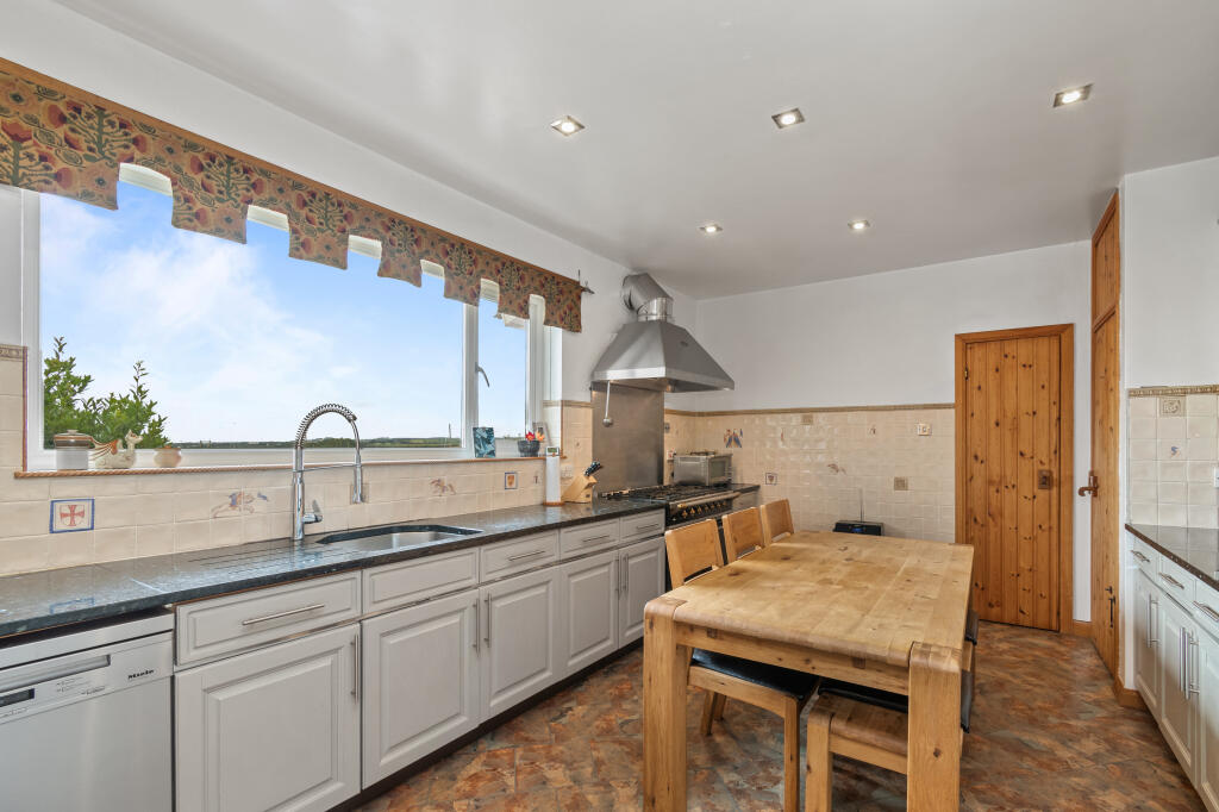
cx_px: 610
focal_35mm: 15
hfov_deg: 100.4
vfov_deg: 77.3
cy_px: 406
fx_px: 508
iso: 250
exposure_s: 1/6
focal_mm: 10
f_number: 9
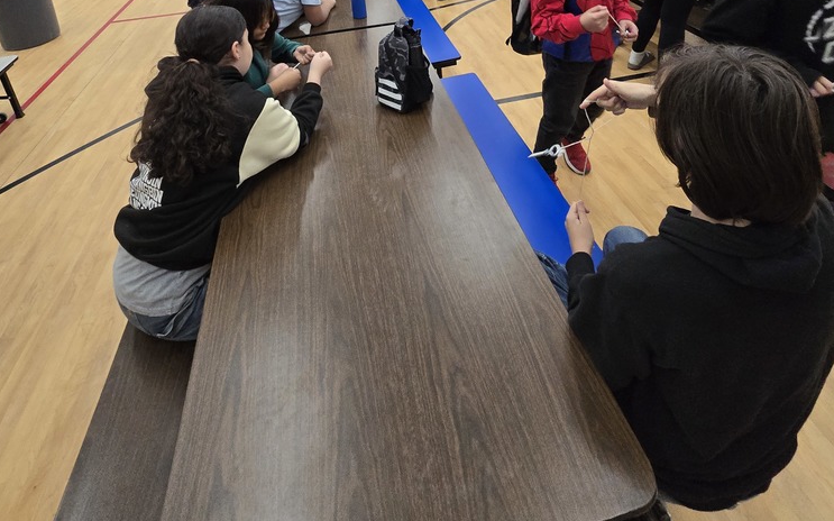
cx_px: 405
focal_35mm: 19
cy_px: -17
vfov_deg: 49.0
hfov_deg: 88.0
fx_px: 432
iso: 250
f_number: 2.2
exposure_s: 1/60
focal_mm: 2.2
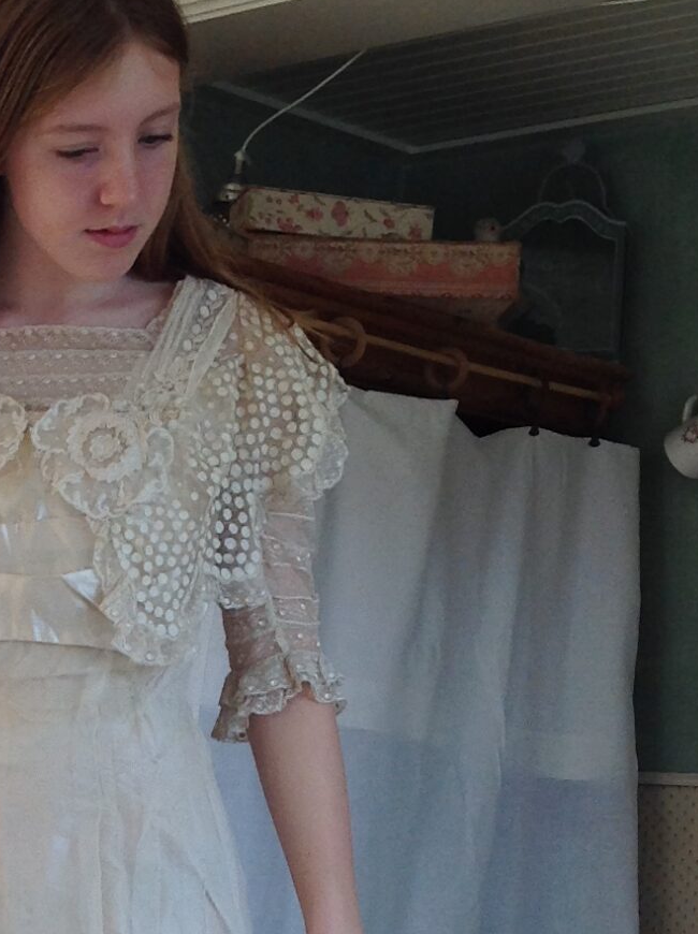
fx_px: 2776
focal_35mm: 103
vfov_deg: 18.6
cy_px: 951
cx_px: -48
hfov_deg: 14.1
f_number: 2.4
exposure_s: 1/120
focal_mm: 4.28
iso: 50
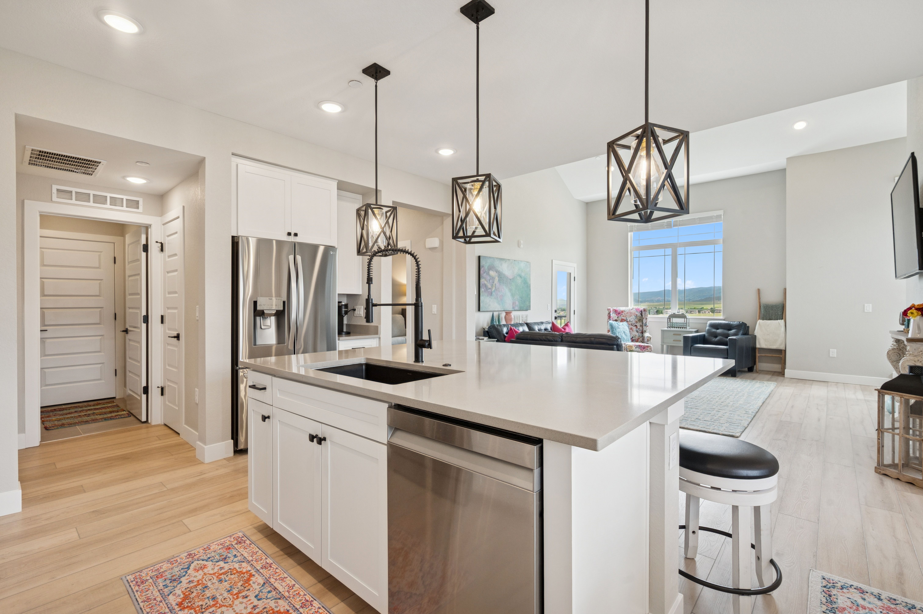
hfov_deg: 96.8
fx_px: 410
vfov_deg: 73.7
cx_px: 462
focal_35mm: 16
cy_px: 307
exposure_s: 1/100
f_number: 9
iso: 400
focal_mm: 16
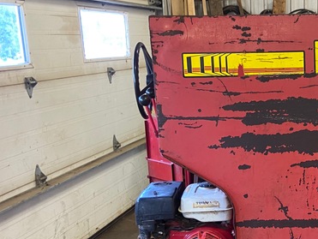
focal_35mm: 56
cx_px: 315
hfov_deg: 31.8
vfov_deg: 26.1
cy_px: 145
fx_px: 515
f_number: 1.8
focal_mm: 4.25
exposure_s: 1/60
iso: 125
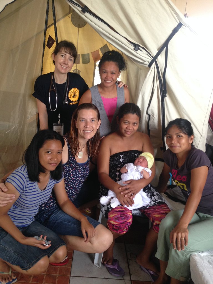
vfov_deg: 55.4
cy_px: 142
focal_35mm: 33
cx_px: 106
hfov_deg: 42.9
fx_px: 271
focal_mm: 4.12
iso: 125
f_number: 2.4
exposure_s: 1/20
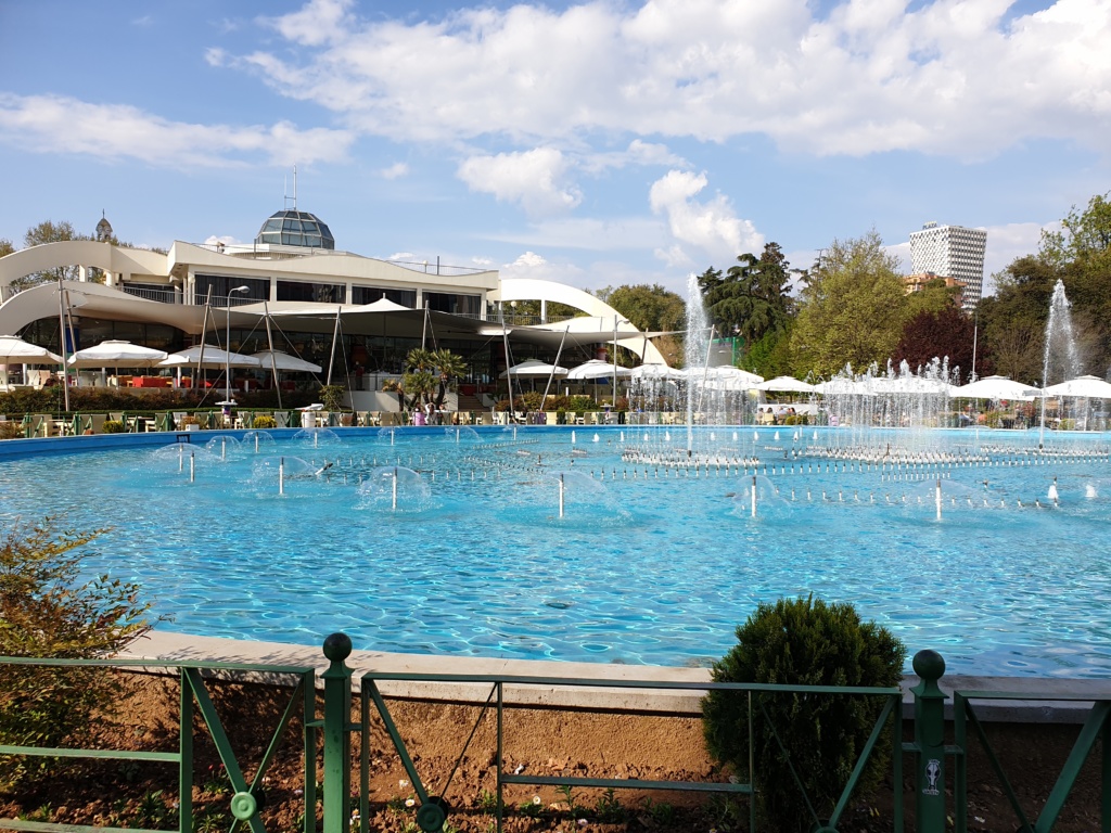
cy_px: 416
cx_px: 556
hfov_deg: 67.3
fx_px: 834
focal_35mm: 26
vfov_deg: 53.1
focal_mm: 4.3
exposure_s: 1/1297
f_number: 2.4
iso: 50
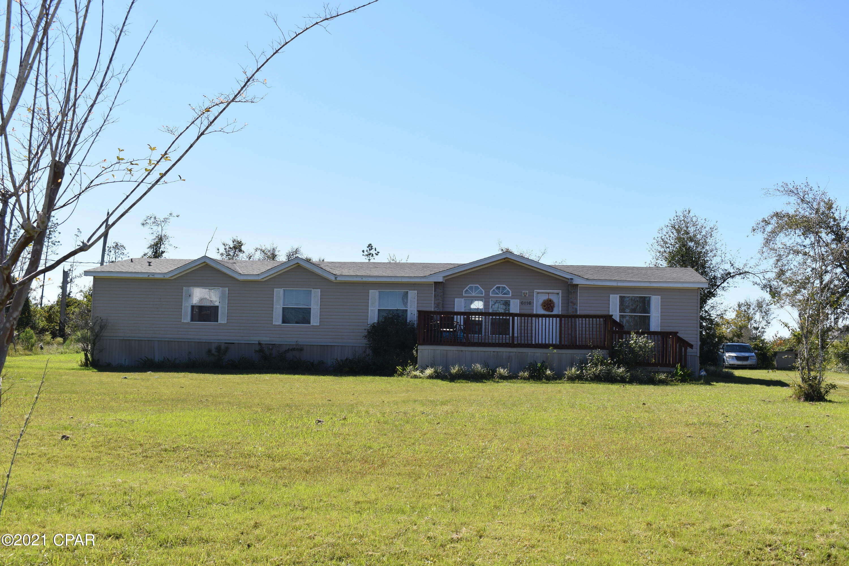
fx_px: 920
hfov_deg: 49.6
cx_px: 424
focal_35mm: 39
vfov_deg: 34.2
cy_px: 283
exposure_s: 1/320
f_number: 9
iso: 100
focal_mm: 26
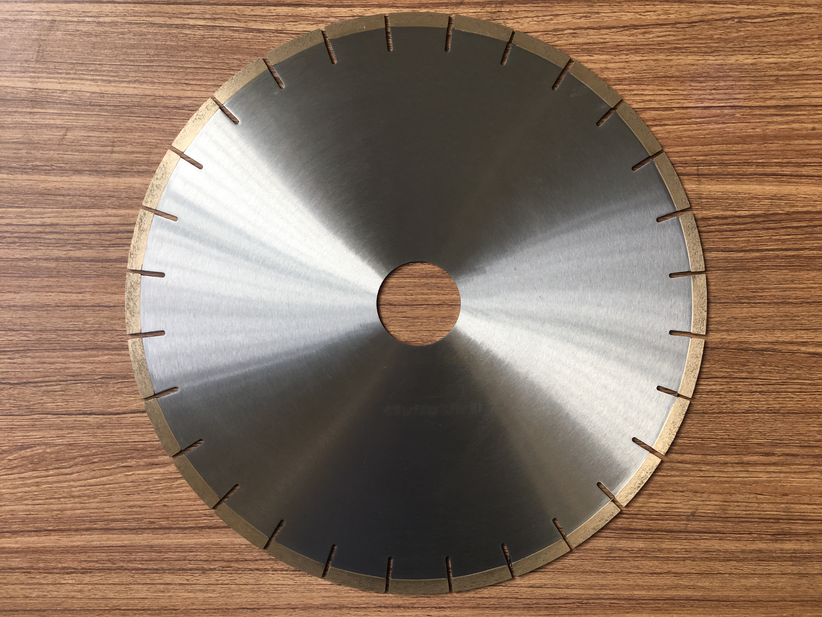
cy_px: 308
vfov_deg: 48.2
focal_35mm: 29
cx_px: 411
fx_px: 689
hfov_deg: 61.7
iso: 25
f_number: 2.2
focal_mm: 4.15
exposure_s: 1/50
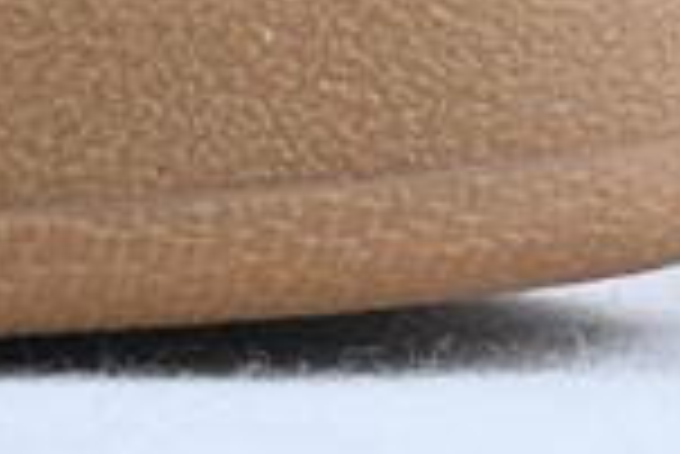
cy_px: -620
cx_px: -1319
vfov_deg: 3.7
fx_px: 6862
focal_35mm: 363
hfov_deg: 5.4
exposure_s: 1/30
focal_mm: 30.5
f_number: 4.8
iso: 100
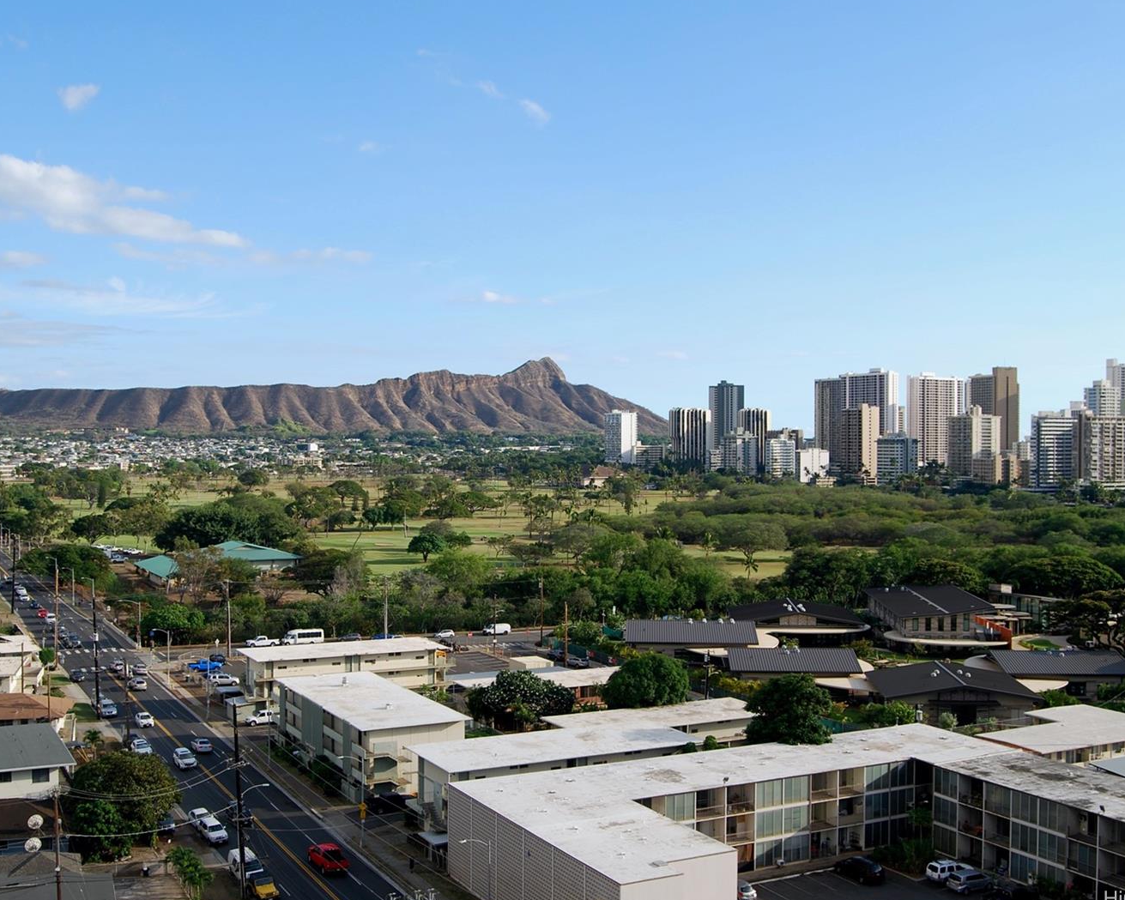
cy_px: 447
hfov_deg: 46.2
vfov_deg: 37.7
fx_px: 1318
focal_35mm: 40
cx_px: 544
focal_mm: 23
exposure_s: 1/200
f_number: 7.1
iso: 100
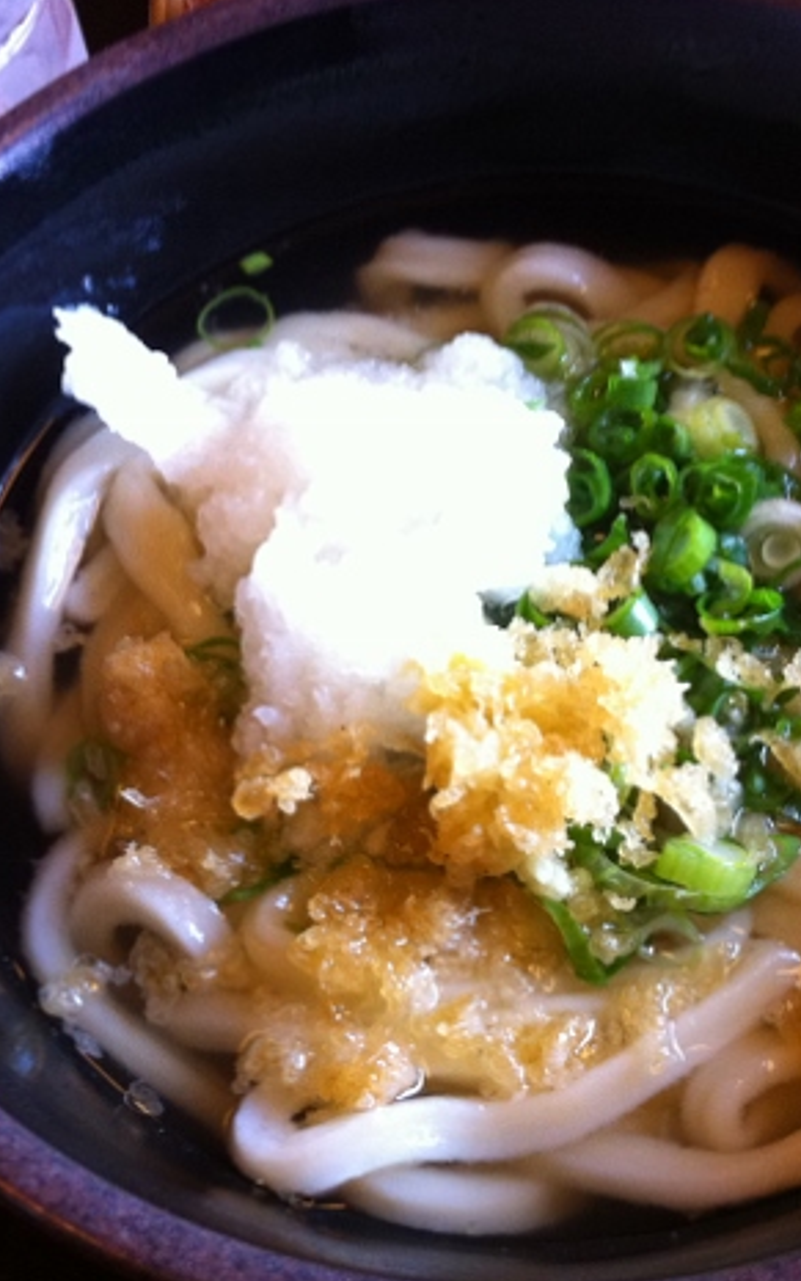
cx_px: 581
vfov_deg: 39.6
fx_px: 1780
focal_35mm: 51
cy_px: 639
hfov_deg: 25.1
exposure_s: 1/15
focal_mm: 3.85
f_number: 2.8
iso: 200
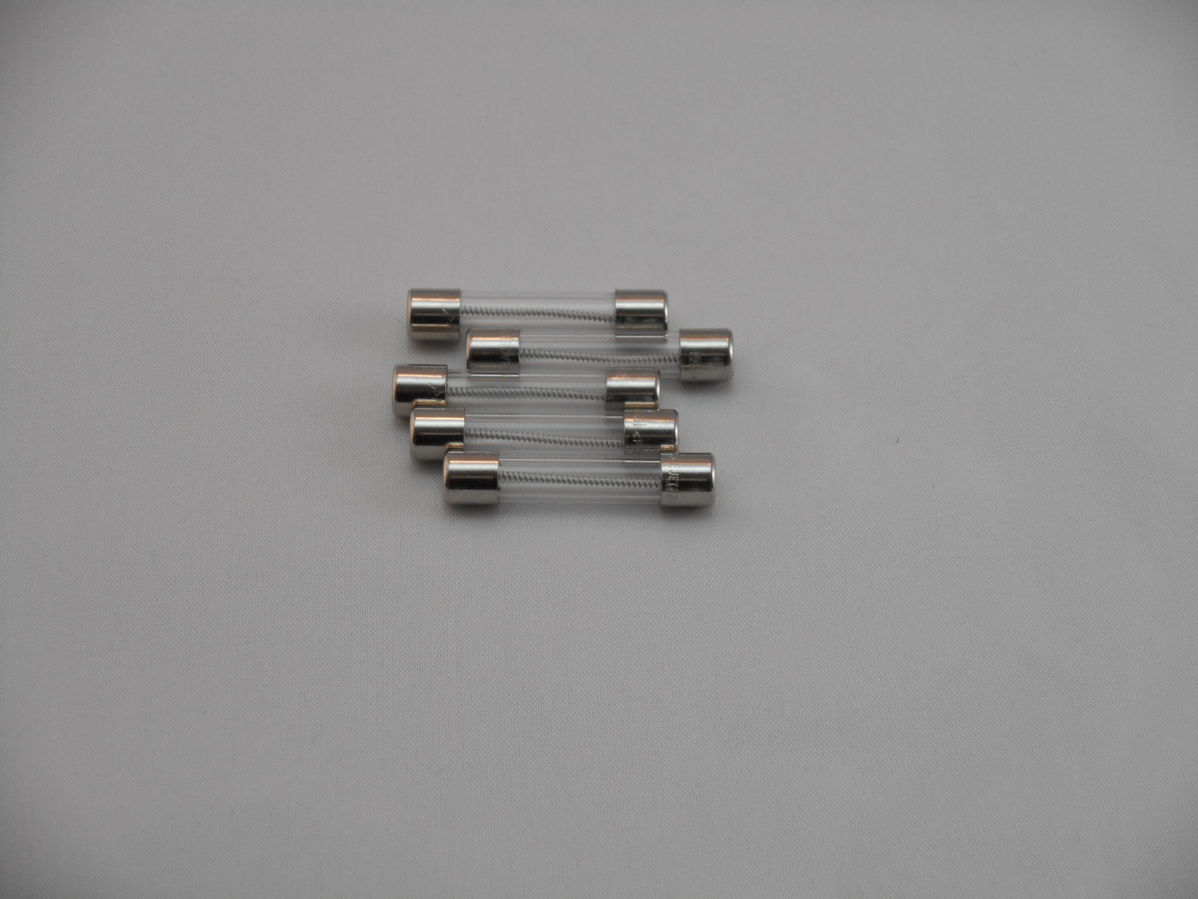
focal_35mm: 102
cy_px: 450
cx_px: 599
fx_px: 3530
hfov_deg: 19.3
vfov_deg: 14.5
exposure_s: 1/60
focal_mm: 18.2
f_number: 5.8
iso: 280
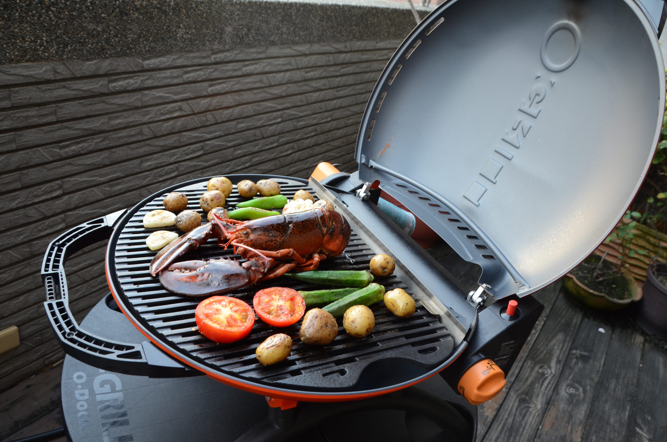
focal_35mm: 27
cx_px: 334
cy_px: 221
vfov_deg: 47.7
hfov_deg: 67.5
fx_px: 499
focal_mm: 18
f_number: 6.3
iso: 400
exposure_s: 1/10
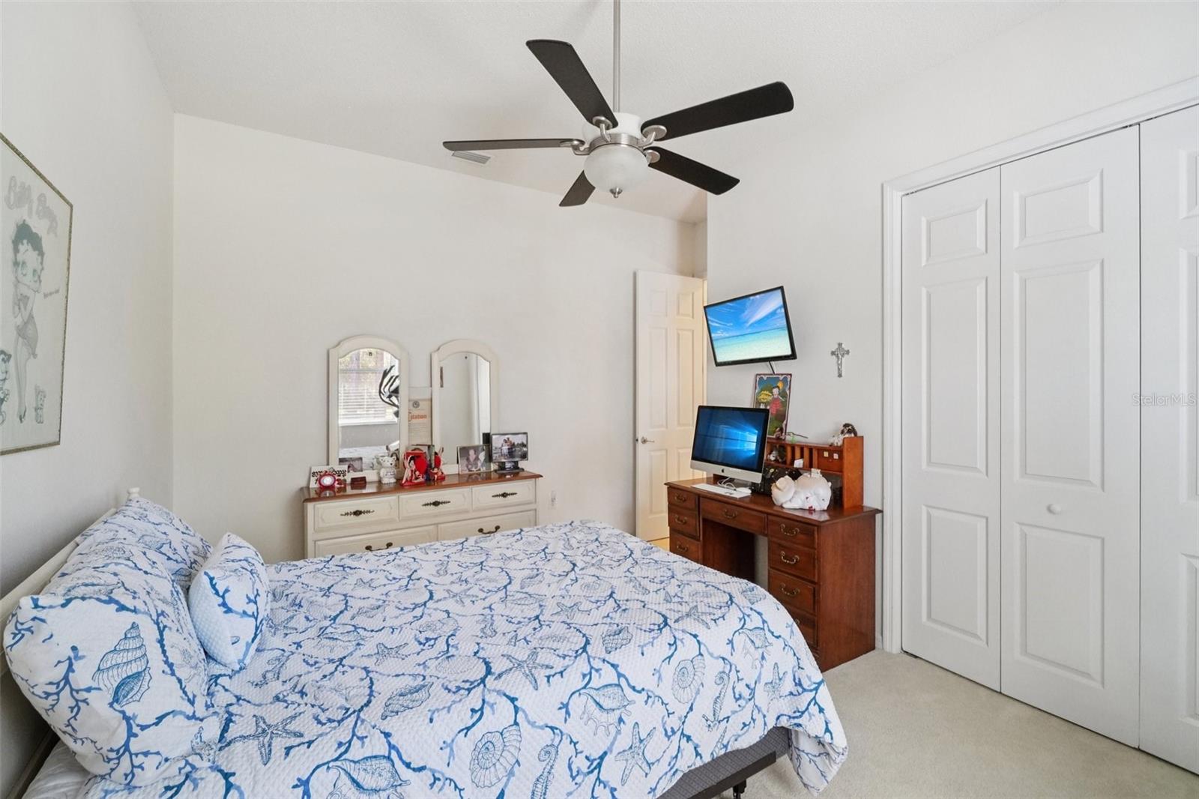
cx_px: 600
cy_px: 400
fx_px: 499
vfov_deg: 77.3
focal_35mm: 15
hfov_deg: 100.4
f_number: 8
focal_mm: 10
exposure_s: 1/30
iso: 1250
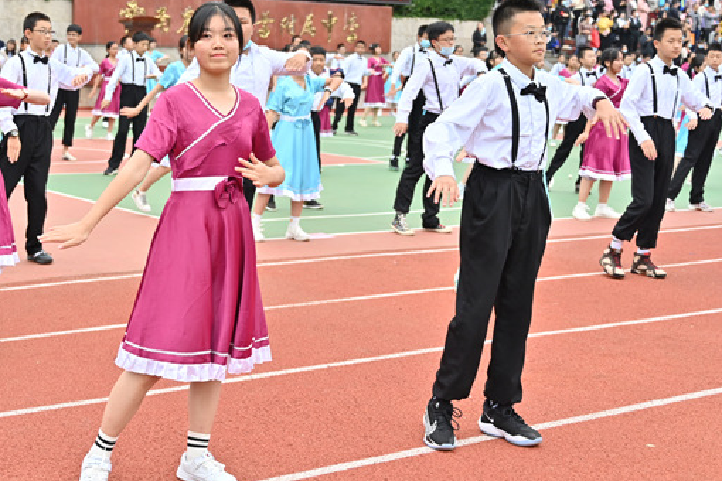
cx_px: 268
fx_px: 1183
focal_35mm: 59
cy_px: 217
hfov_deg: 33.8
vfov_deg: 23.0
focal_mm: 43
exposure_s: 1/500
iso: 400
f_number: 4
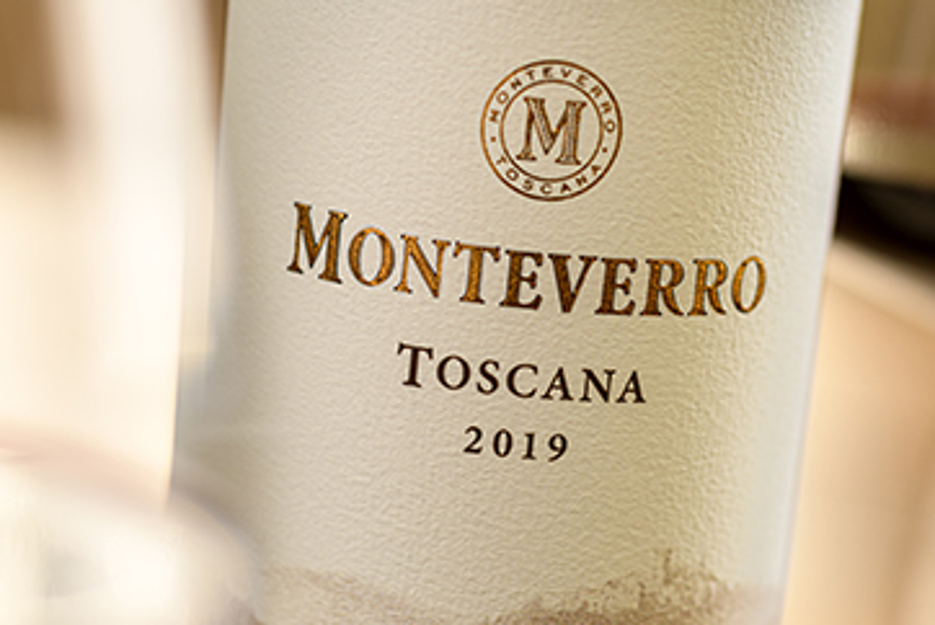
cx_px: 482
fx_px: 3457
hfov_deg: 15.4
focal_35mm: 133
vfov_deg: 10.3
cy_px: 349
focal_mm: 85
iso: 64
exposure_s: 1/2.5
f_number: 4
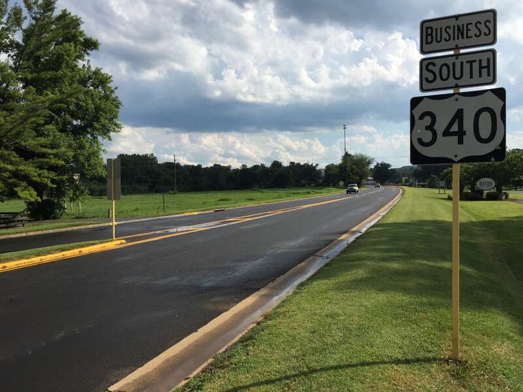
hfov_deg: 61.7
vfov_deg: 48.2
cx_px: 262
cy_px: 196
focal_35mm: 29
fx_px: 438
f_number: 2.2
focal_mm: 4.15
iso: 32
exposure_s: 1/2825
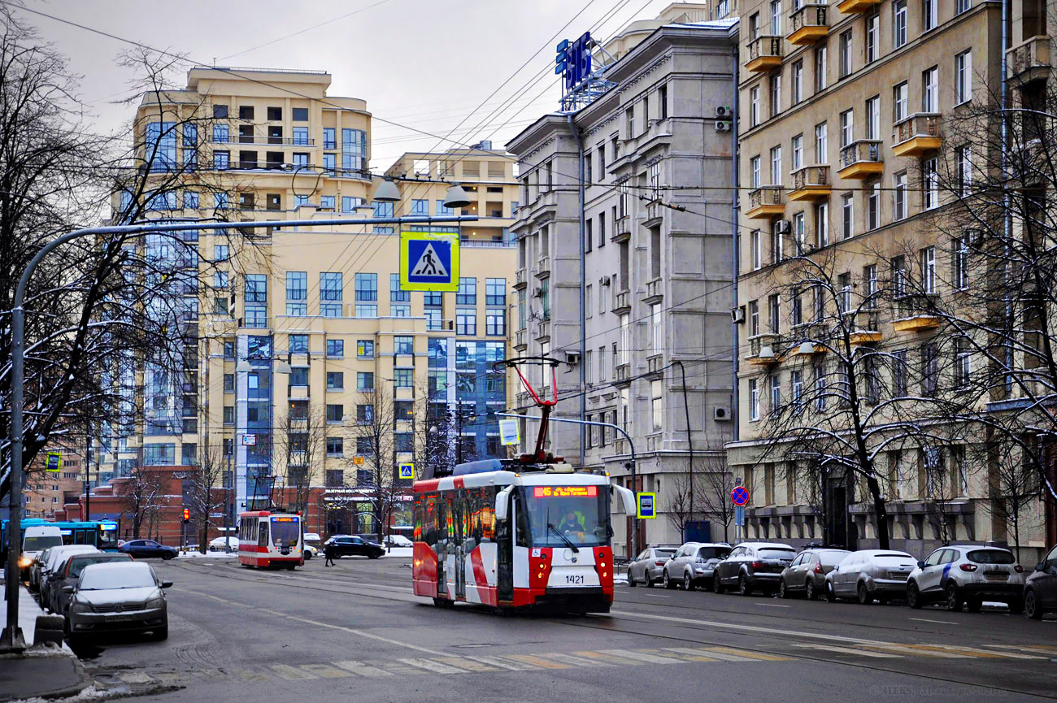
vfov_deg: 18.2
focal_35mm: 75
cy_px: 352
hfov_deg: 27.0
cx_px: 528
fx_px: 2201
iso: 400
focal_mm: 50
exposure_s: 1/125
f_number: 5
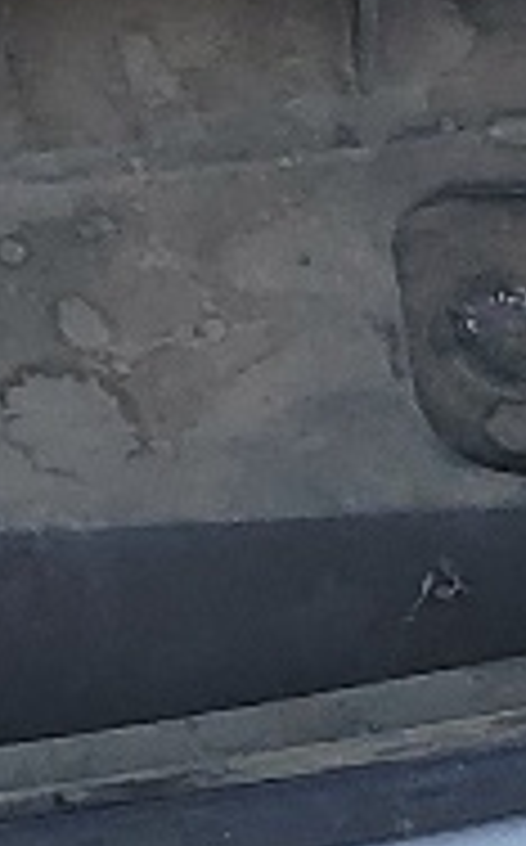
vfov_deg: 8.8
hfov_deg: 5.3
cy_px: -252
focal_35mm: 235
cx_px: -953
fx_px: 5407
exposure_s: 1/2000
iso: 50
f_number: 1.5
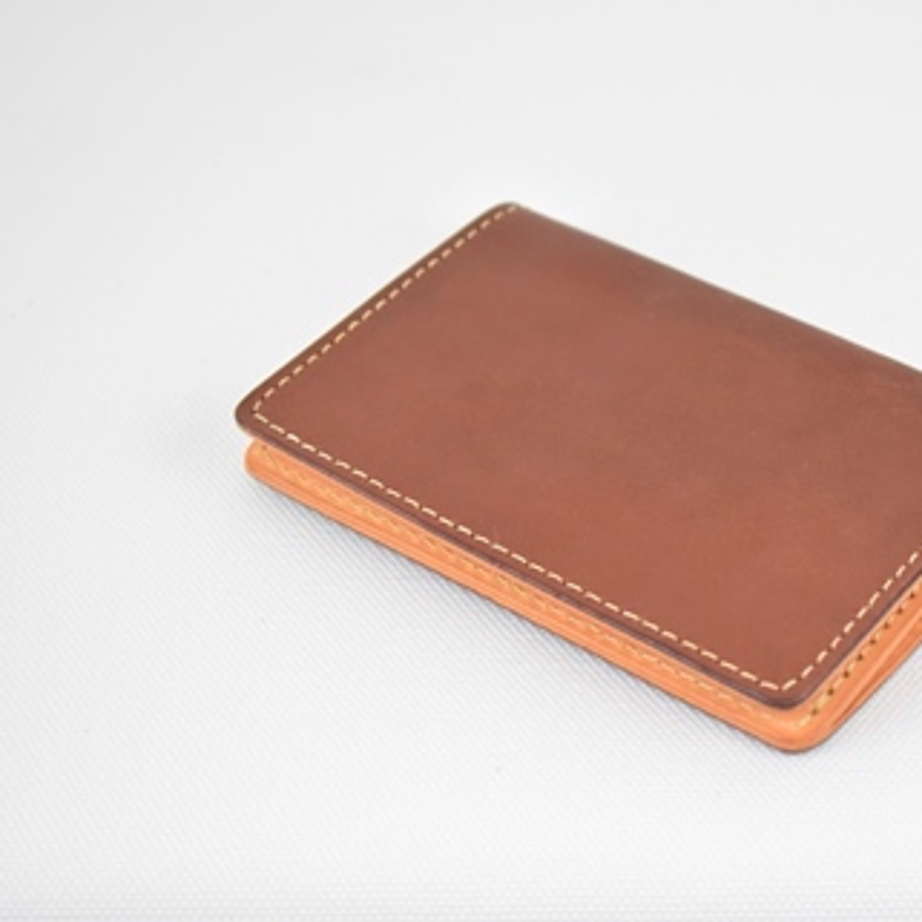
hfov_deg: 17.3
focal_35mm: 100
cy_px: 461
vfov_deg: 17.4
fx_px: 3013
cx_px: 692
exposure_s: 1/250
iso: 2000
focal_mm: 52
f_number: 5.6
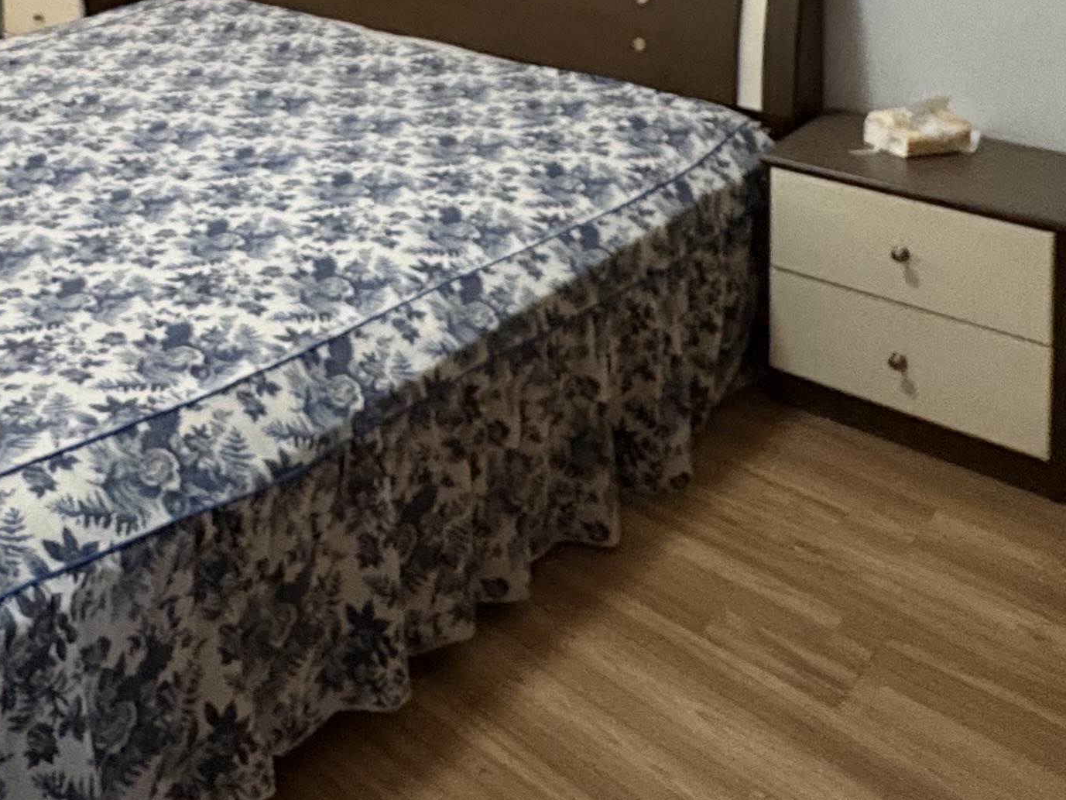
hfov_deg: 42.4
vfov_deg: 29.3
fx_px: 1263
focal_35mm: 41
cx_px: 126
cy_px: -201
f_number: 2.2
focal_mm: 2.22
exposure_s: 1/25
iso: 800
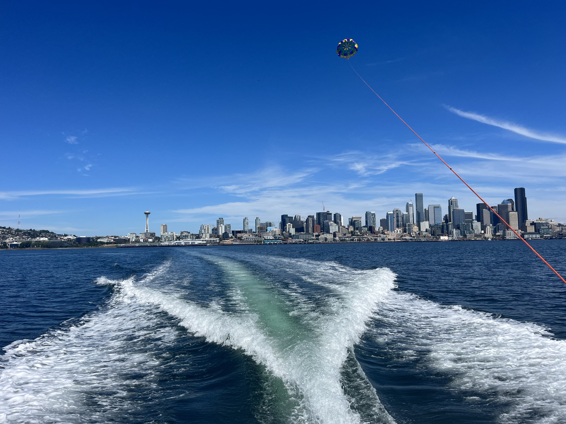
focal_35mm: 26
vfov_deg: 53.1
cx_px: 283
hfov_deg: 67.3
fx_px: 425
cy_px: 212
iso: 50
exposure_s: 1/6494
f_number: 1.6
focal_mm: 5.1
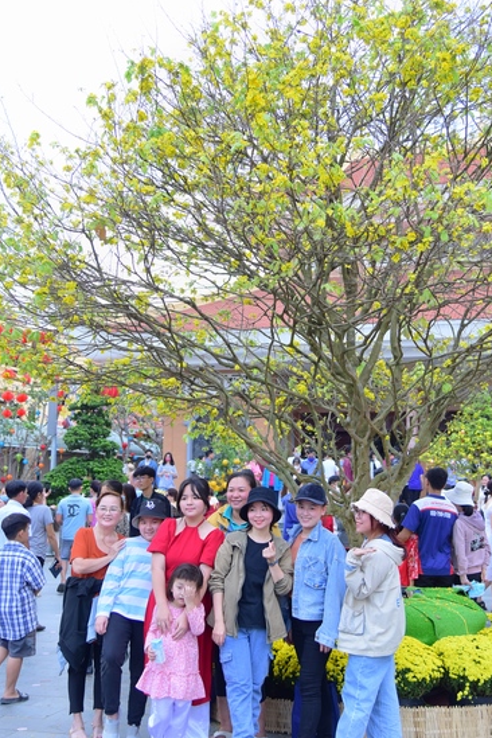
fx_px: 922
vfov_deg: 43.6
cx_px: 257
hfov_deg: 29.9
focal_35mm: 45
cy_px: 358
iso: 125
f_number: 4.5
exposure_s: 1/160
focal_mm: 38
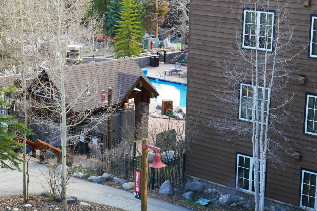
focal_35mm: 92
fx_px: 810
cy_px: 106
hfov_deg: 22.1
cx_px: 158
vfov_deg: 14.9
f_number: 8
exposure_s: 1/80
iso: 500
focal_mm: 33.7
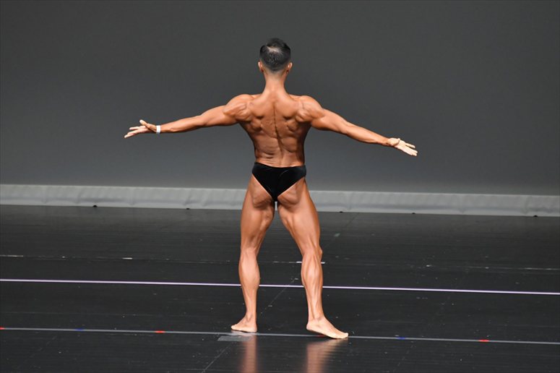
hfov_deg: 6.0
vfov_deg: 4.0
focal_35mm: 345
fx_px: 5364
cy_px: 186
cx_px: 280
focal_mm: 230
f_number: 5.6
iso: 4000
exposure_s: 1/400
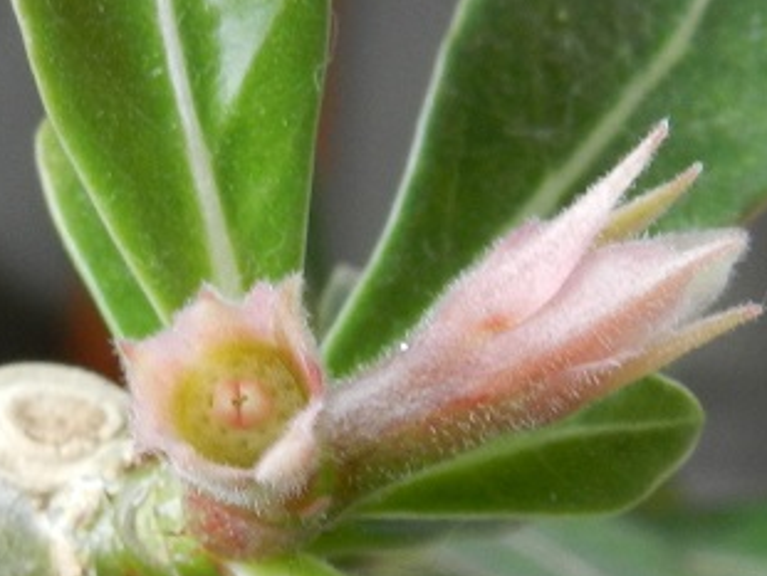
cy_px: 346
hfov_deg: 38.6
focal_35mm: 49
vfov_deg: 29.6
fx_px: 1087
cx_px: 282
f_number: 4
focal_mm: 6.7
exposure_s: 1/40
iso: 160
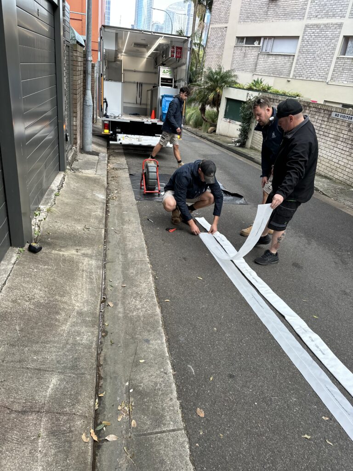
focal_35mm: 24
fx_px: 326
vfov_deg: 71.6
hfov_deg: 56.8
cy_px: 236
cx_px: 176
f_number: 1.78
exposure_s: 1/204
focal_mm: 6.86
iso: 64
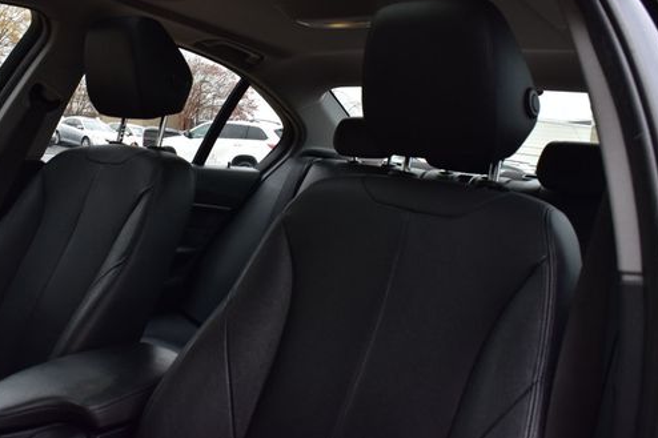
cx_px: 281
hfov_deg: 54.2
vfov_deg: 37.5
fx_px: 639
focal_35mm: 35
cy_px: 156
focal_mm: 18
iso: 400
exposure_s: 1/60
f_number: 8
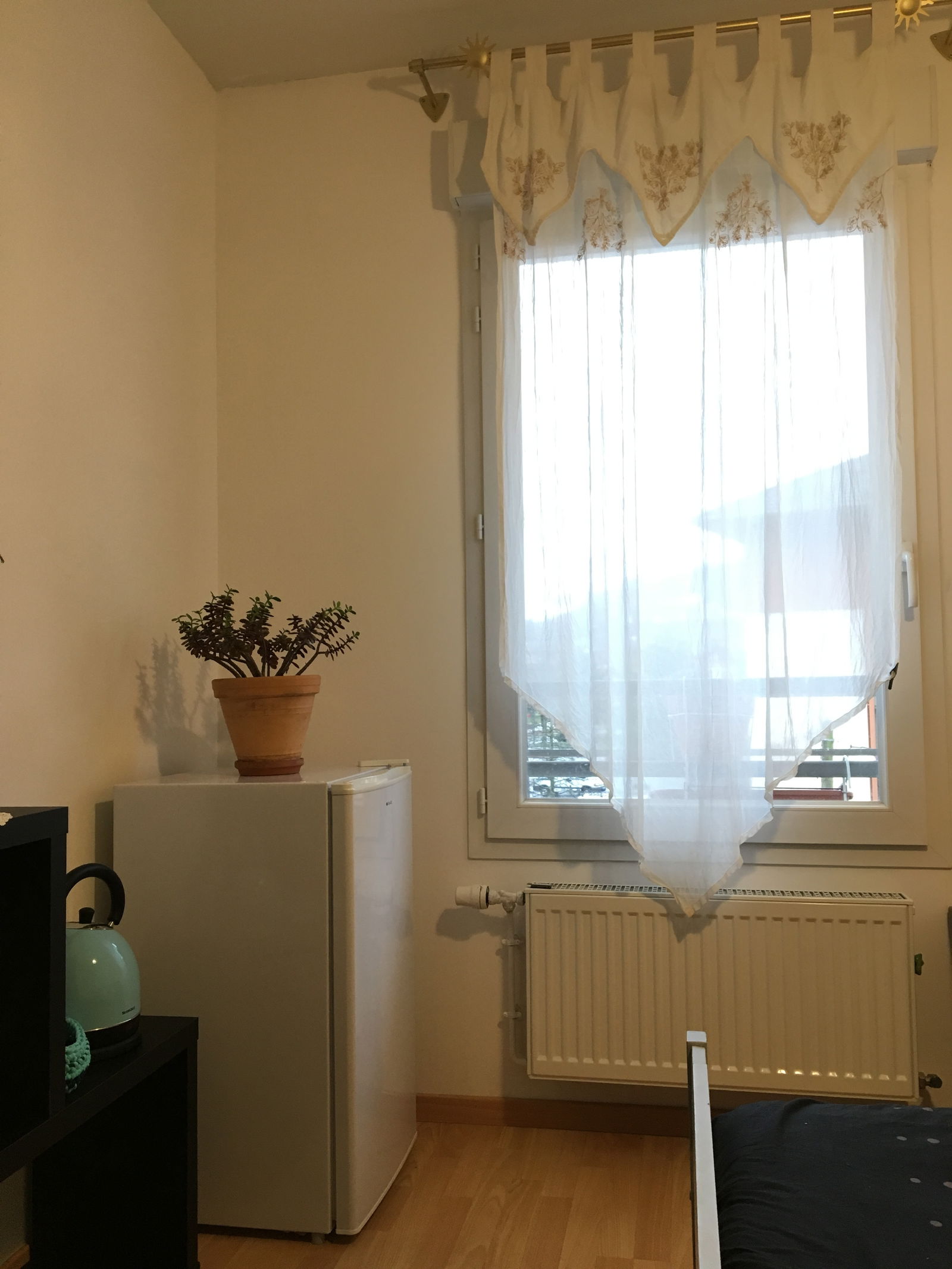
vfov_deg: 61.7
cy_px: 634
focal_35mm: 29
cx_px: 476
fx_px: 1063
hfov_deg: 48.2
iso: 125
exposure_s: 1/33
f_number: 2.2
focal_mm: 4.15
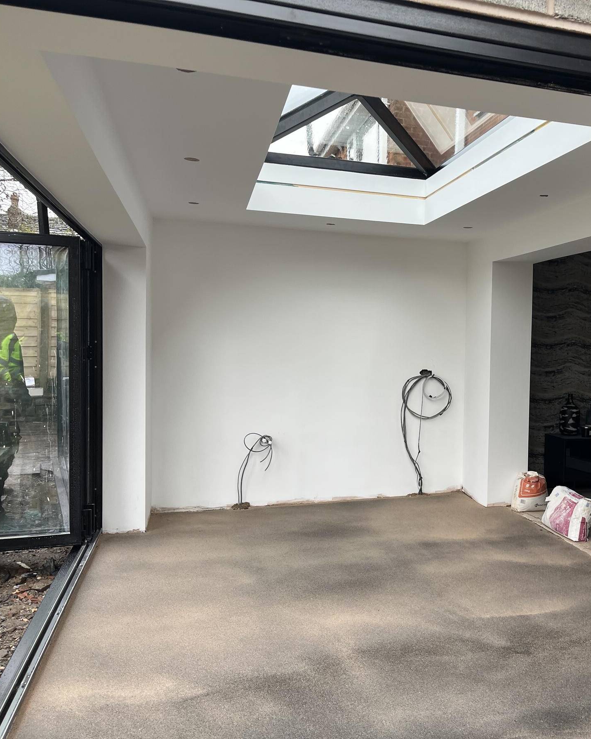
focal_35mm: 34
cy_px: 371
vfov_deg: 52.8
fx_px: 743
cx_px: 470
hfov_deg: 41.5
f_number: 1.6
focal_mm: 5.1
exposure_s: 1/256
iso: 40
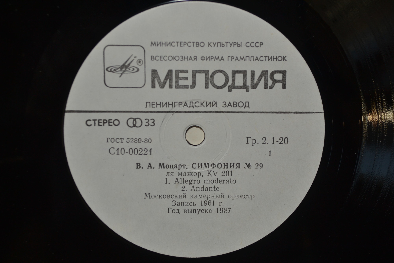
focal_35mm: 51
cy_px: 132
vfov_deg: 26.5
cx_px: 197
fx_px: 558
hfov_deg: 38.9
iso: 100
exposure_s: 1/60
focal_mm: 34
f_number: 5
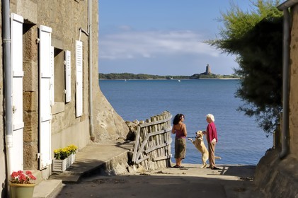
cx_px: 149
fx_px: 596
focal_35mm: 72
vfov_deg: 18.9
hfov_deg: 28.1
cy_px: 99
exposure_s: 1/160
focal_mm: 48
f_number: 12
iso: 100
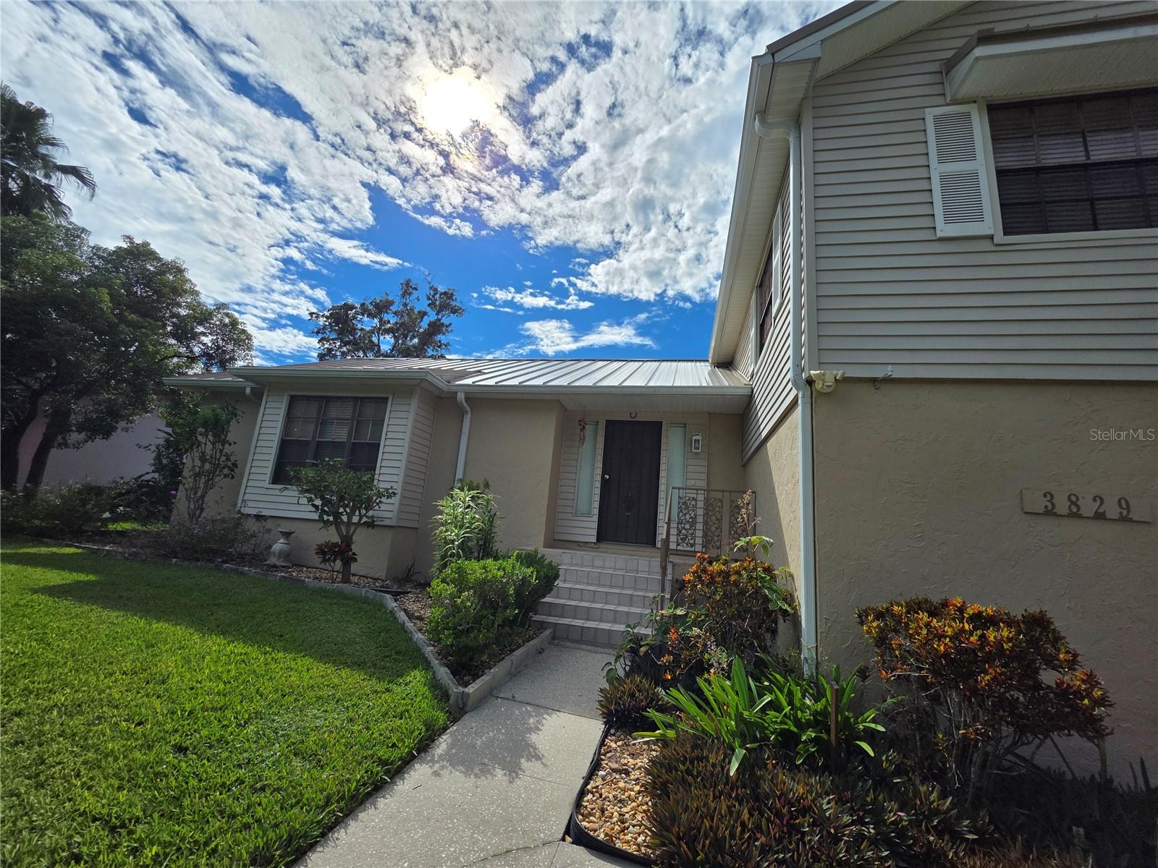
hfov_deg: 106.2
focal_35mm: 13
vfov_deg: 89.9
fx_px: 435
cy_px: 434
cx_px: 579
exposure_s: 1/5581
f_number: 1.9
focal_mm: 2.2
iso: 40
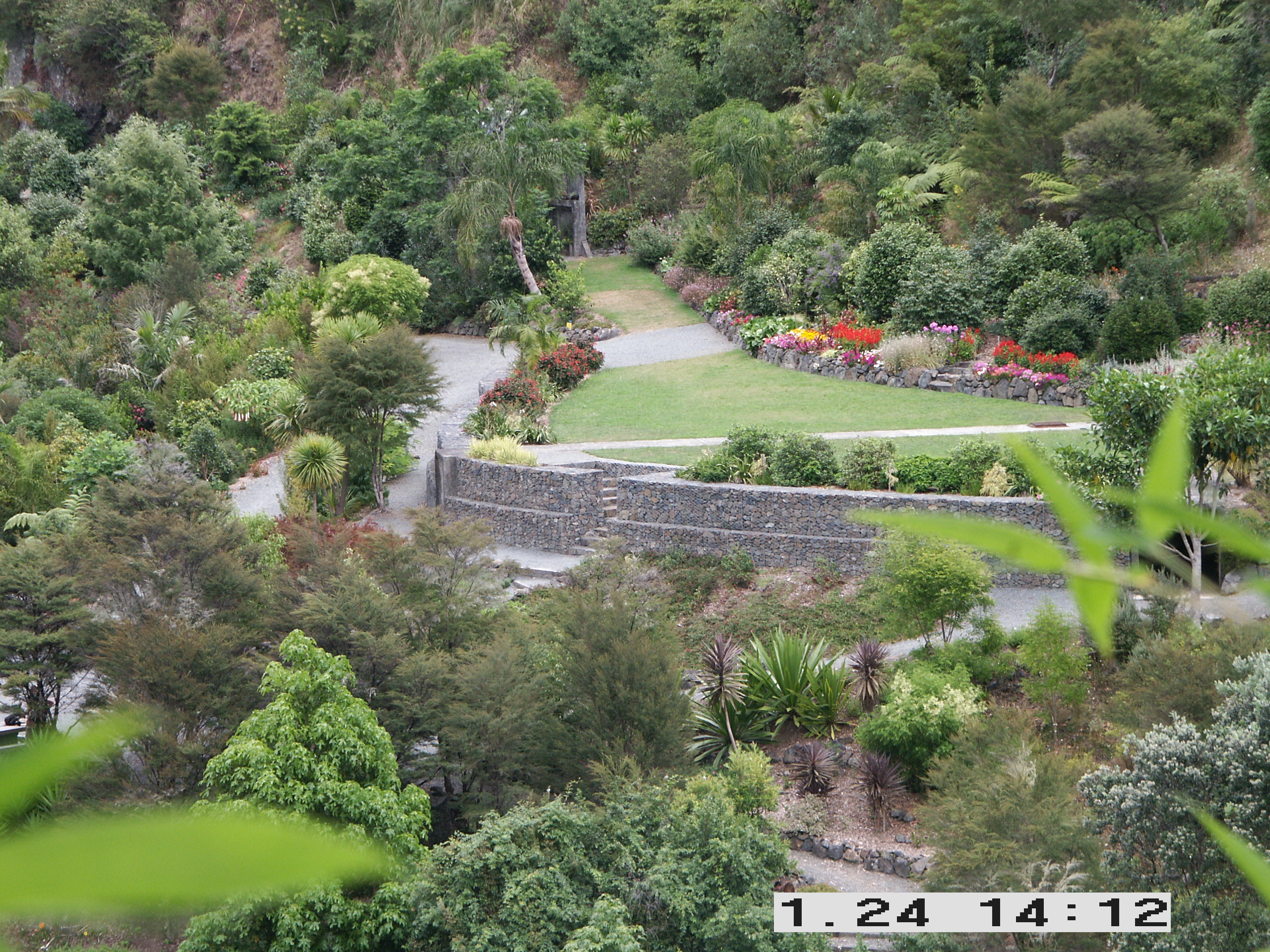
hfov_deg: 13.5
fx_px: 5356
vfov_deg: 10.2
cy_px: 476
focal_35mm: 146
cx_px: 635
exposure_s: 1/180
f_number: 5.6
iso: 100
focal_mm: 37.05
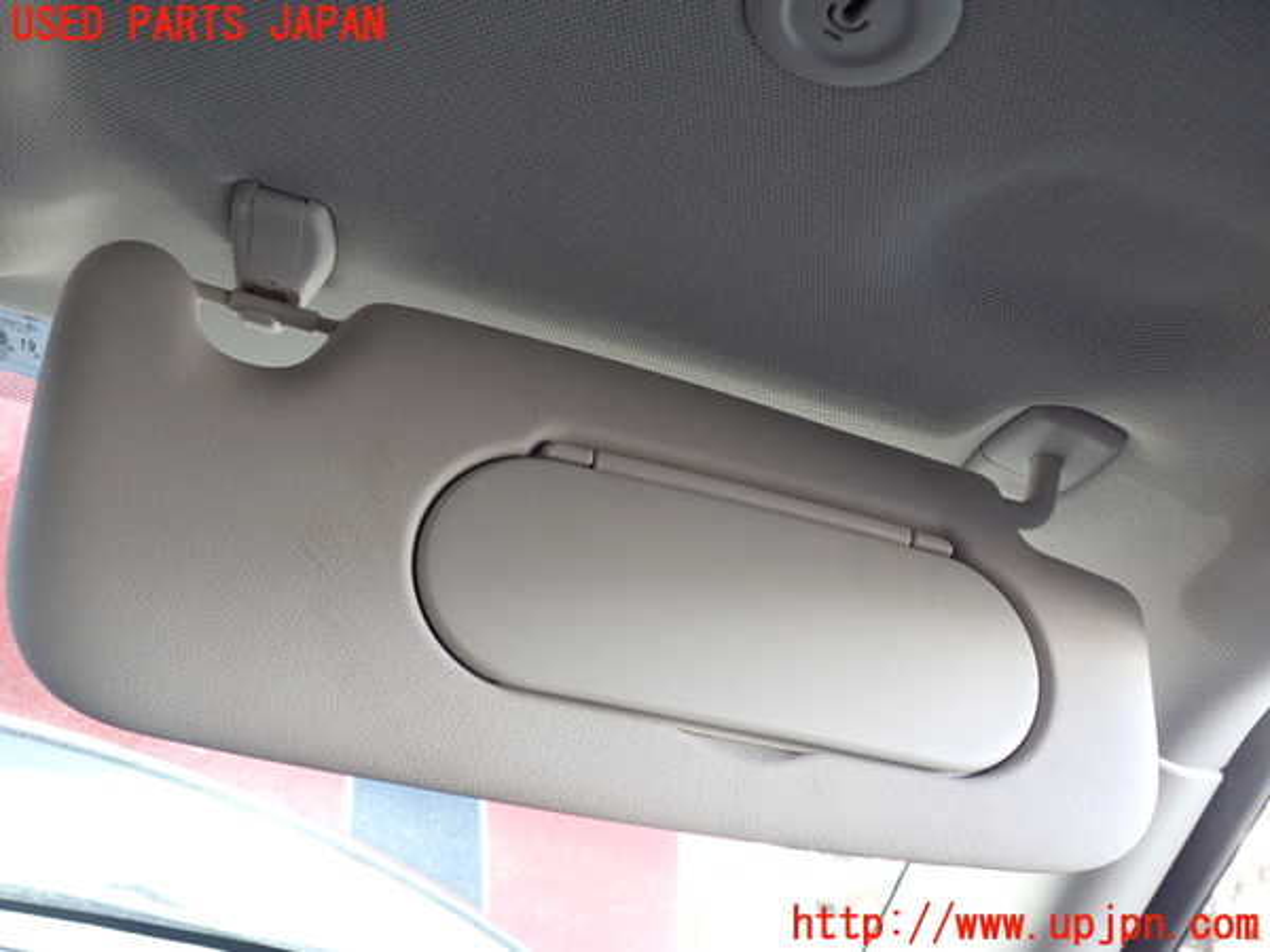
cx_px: 635
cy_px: 476
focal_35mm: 30
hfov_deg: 60.0
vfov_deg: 46.8
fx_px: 1101
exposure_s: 1/60
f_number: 2.3
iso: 125
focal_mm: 5.4
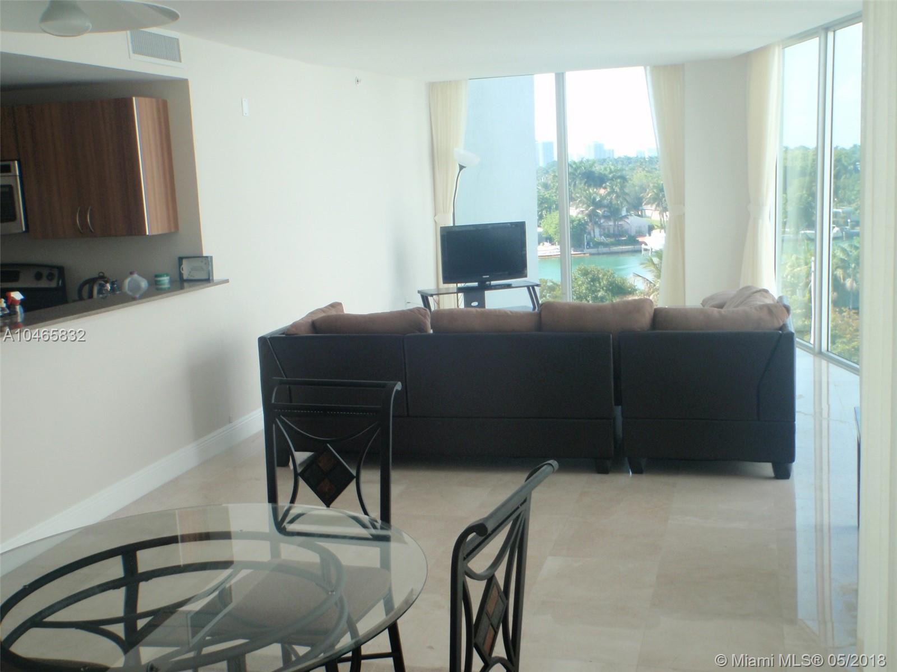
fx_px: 933
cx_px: 448
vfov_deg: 39.7
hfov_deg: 51.4
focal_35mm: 36
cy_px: 336
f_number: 4.1
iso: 64
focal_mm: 6.53
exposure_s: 1/100
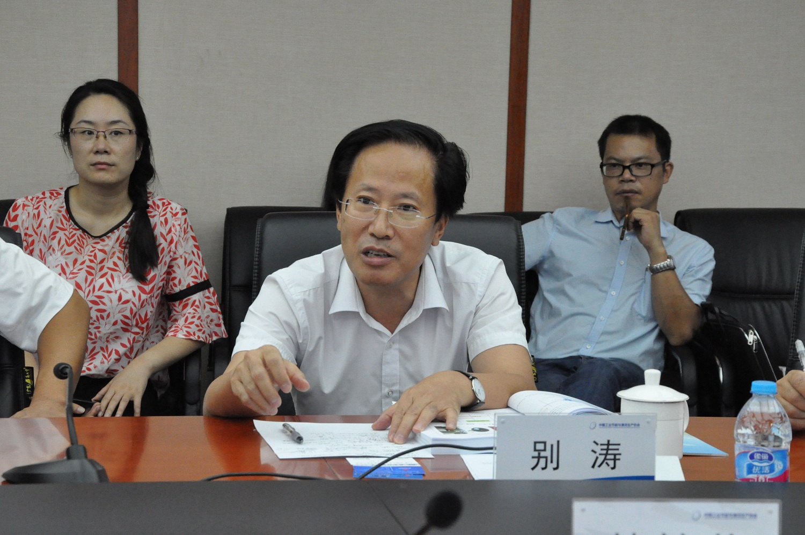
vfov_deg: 13.8
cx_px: 402
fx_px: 2211
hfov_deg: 20.6
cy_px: 268
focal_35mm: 99
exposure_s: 1/250
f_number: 8
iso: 3200
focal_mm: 66
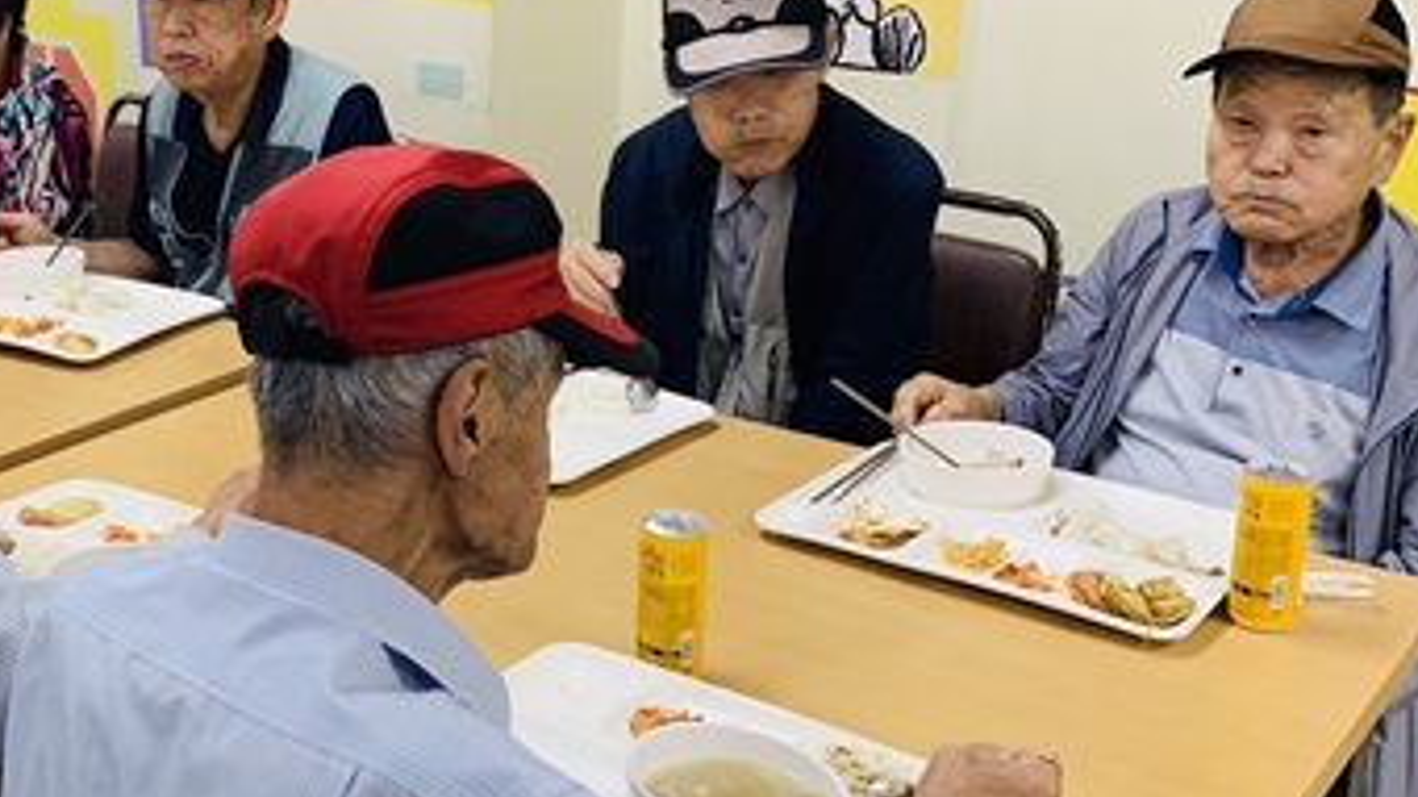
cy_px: 380
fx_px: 1879
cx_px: 342
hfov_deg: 40.1
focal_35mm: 50
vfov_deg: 23.9
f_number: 1.8
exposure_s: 1/60
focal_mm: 4.25
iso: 64
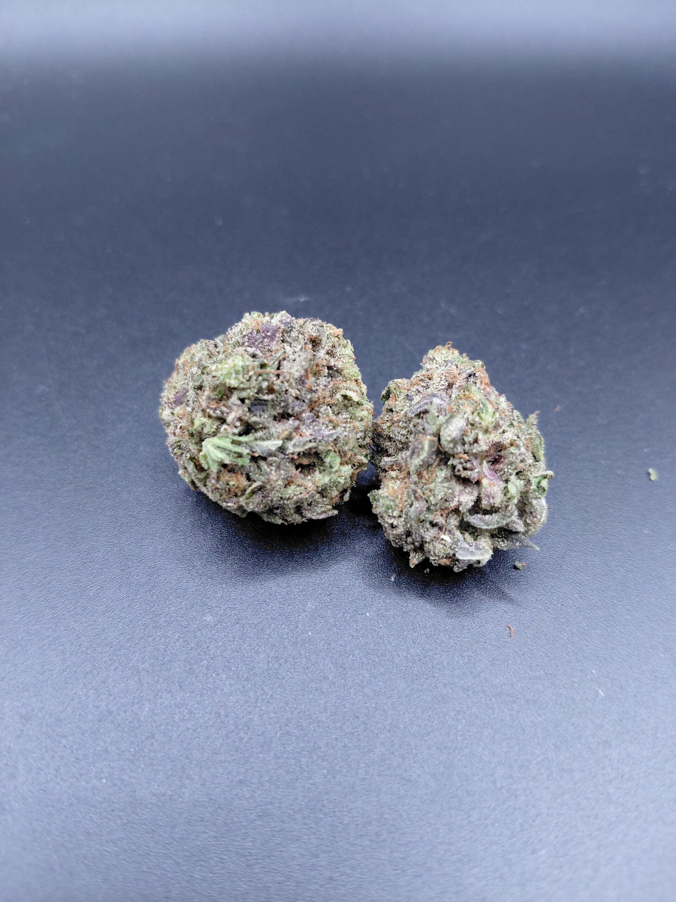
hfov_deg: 54.9
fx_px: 651
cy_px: 451
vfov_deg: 69.4
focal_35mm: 25
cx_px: 338
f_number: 1.8
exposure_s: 1/58.9
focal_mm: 4.69
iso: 160
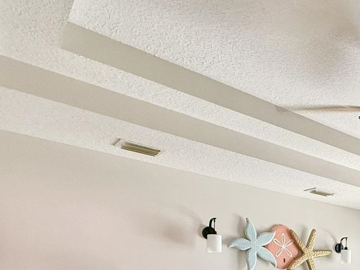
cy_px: 291
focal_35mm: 38
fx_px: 395
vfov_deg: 33.3
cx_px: 367
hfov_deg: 41.9
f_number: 2.2
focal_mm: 2.22
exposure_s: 1/99
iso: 200
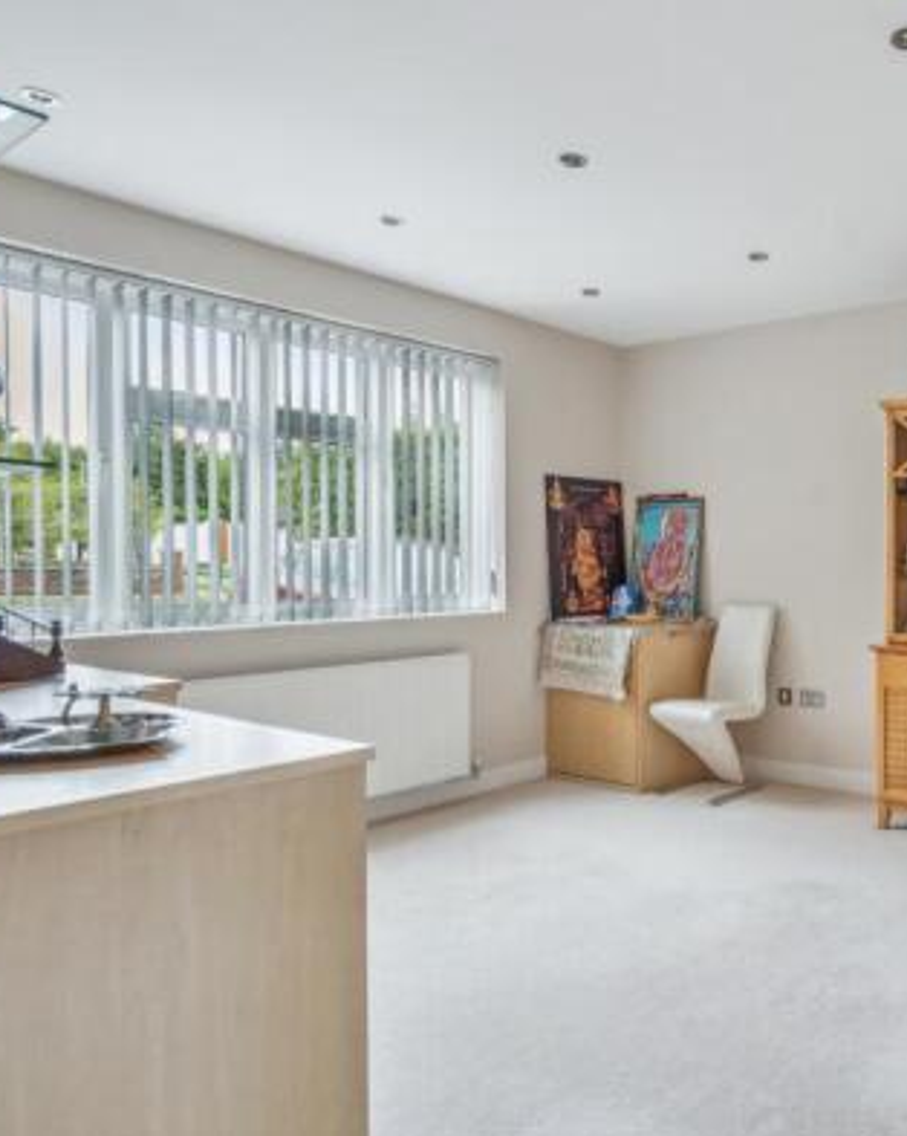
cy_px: 582
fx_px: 840
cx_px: 812
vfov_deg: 68.1
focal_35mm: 25
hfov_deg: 50.5
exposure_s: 1/13
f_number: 6.3
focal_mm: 16
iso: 640
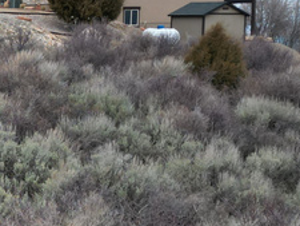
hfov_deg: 16.7
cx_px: -128
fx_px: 945
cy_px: 135
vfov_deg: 13.6
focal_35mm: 109
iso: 200
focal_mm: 6.72
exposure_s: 1/3200
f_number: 1.7
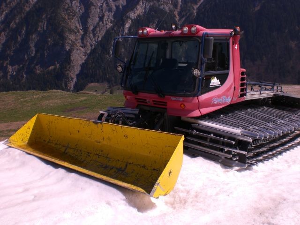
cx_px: 150
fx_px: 329
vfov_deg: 37.7
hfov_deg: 49.0
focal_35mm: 38
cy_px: 112
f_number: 4.4
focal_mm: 6.3
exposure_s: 1/800
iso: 50
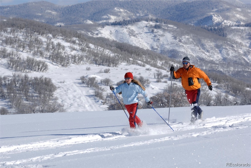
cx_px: 126
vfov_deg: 6.8
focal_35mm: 202
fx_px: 1412
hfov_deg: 10.2
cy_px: 84
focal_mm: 135
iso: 100
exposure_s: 1/400
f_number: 8
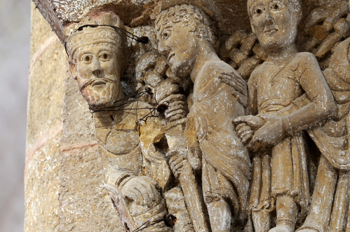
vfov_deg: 3.0
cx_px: 253
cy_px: 92
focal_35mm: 454
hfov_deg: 4.5
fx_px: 4410
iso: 200
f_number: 8
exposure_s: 1.3
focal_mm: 270
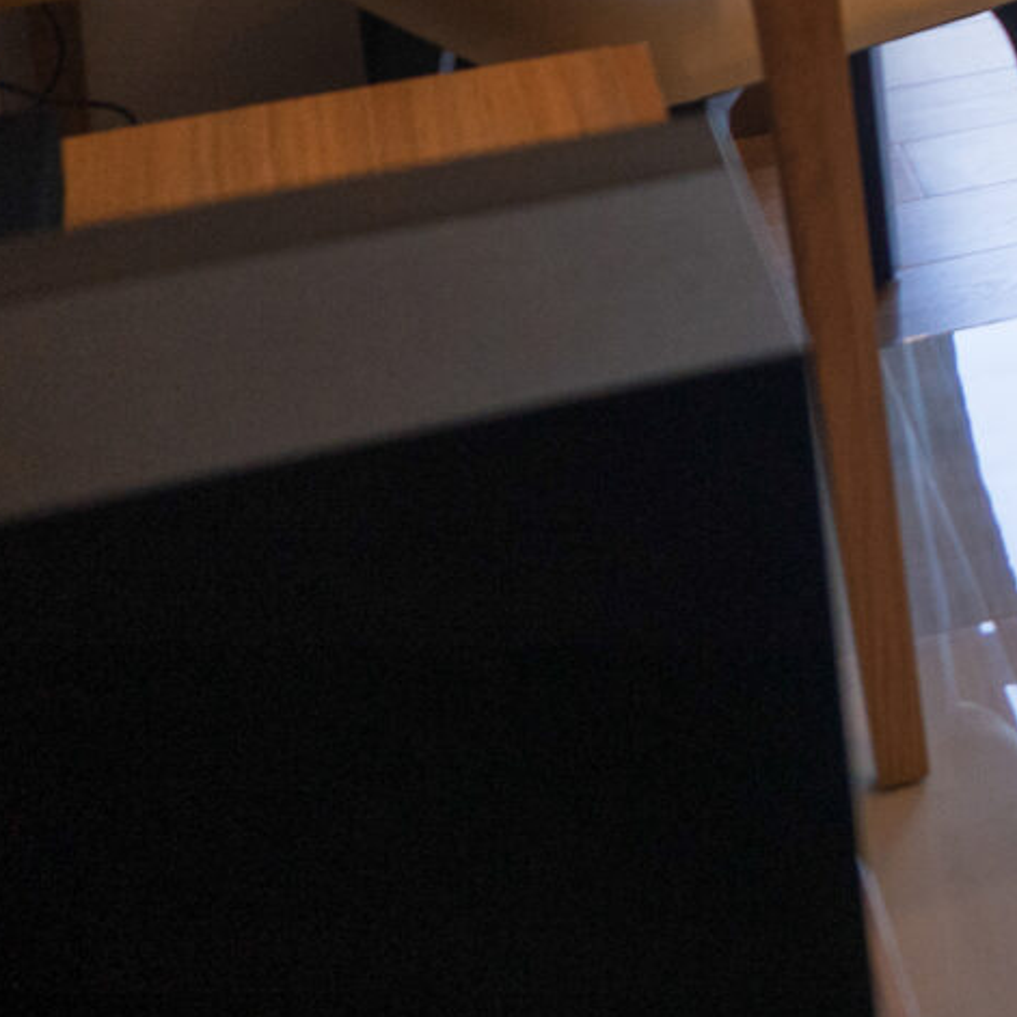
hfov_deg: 11.8
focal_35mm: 111
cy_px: -791
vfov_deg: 14.0
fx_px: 3690
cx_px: 2647
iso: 800
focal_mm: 24
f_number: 4
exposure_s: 1/250
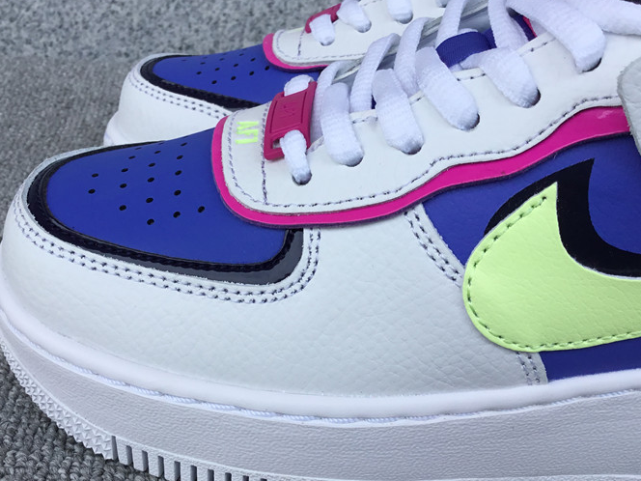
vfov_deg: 34.3
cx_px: 287
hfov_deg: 44.7
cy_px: 266
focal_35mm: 42
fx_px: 778
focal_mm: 3.3
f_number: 2.4
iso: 25
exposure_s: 1/522
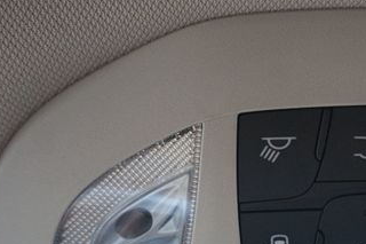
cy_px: 200
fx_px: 732
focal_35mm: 72
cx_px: 351
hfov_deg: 26.8
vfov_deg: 18.7
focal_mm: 24
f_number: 4.5
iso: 1600
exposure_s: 1/60
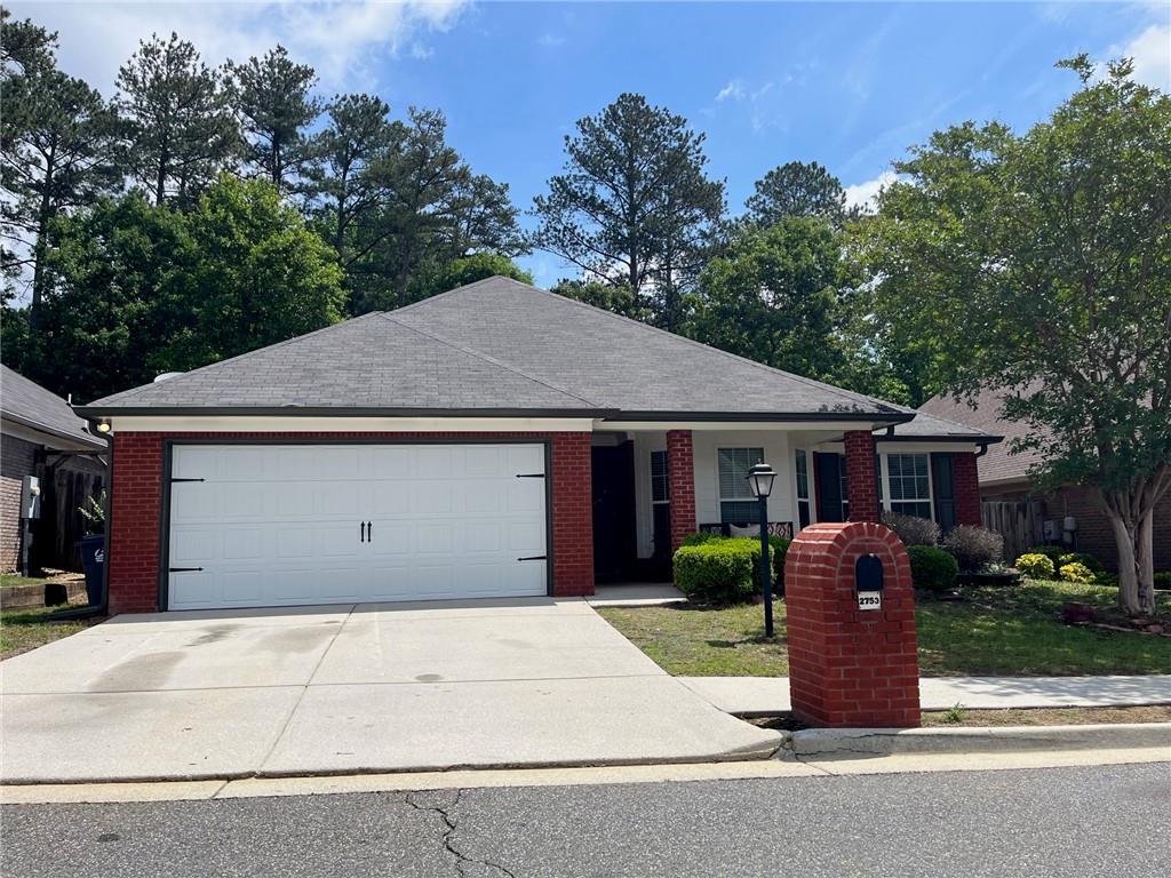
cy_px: 439
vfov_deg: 53.1
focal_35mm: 26
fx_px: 880
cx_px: 586
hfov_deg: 67.3
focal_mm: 5.1
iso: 50
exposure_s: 1/4310
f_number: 1.6
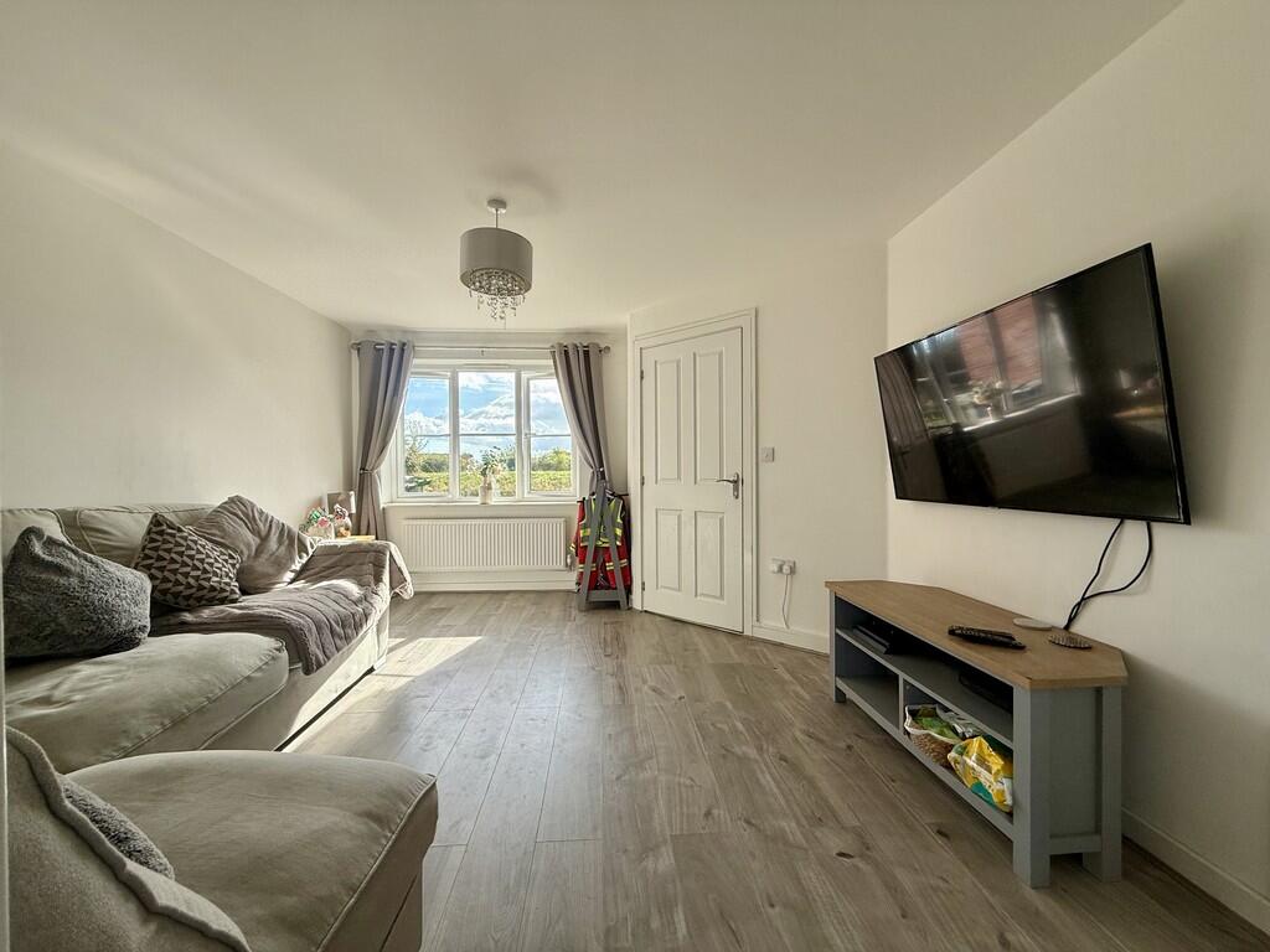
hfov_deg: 102.1
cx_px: 635
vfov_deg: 85.7
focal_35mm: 14
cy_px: 476
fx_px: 514
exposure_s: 1/344
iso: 64
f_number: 2.2
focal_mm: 2.22
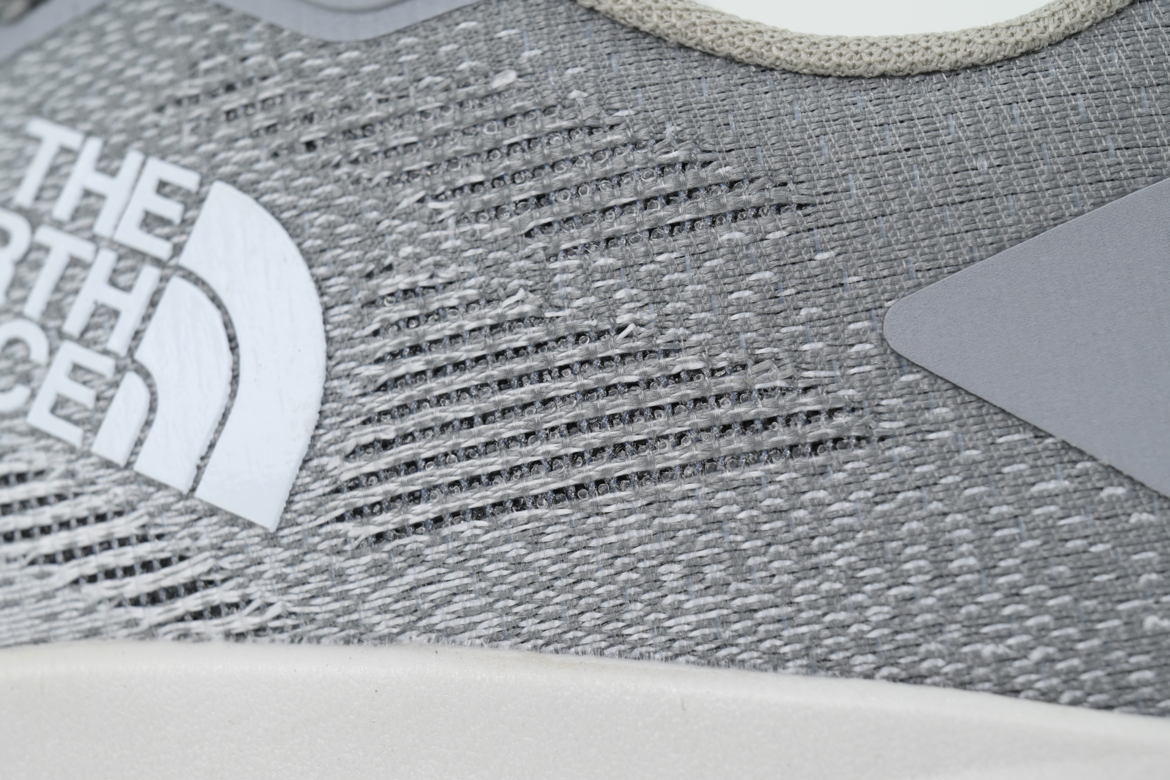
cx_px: 588
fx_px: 3867
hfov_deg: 17.2
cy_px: 442
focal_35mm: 119
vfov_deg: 11.5
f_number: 11
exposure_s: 1/100
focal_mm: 103
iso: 400
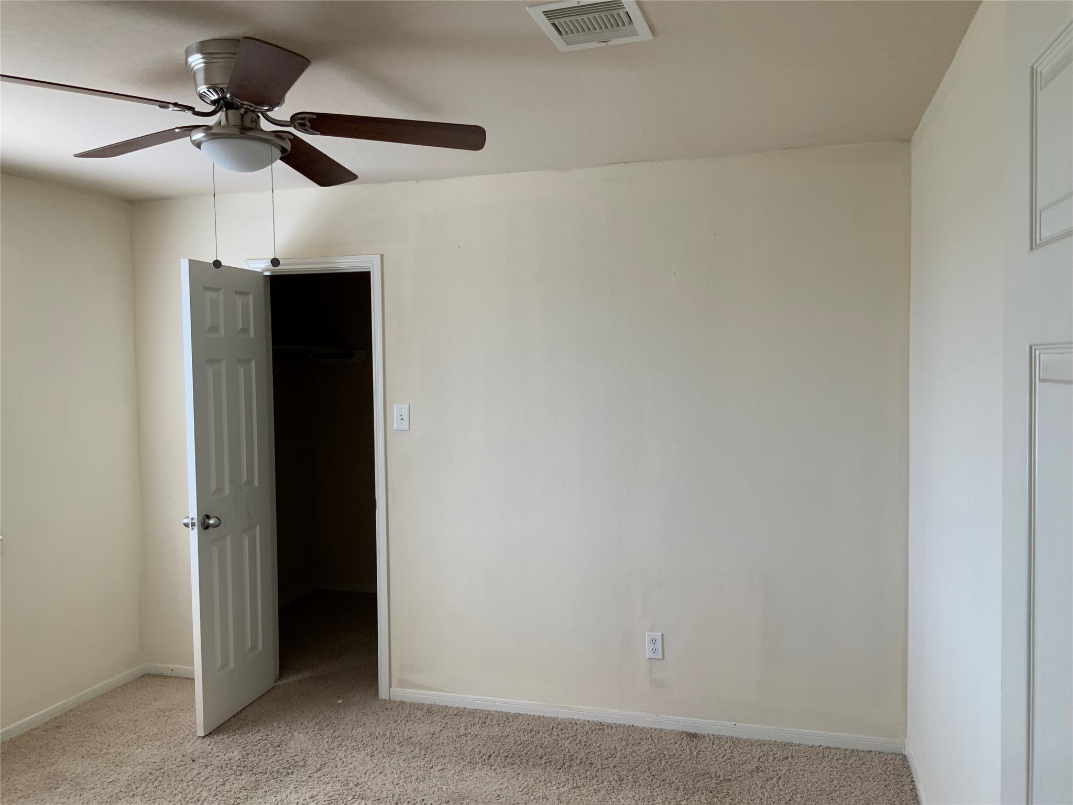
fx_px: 899
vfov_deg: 48.2
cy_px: 402
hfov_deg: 61.7
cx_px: 536
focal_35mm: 29
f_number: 1.8
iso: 32
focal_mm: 3
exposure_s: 1/120
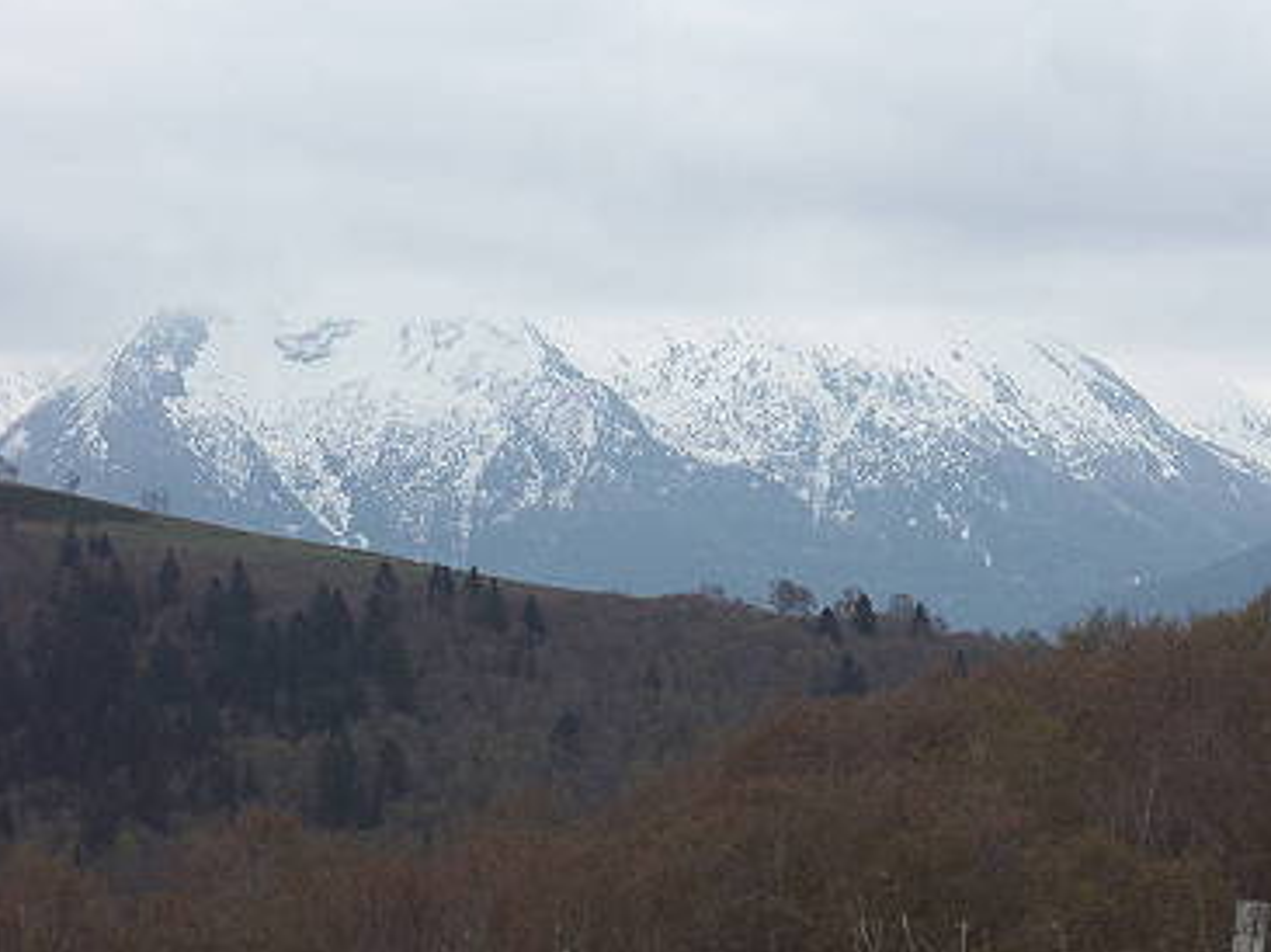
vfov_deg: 9.2
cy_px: 514
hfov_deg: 12.3
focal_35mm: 161
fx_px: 5908
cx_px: 660
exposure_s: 1/640
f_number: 8
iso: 100
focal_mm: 34.72
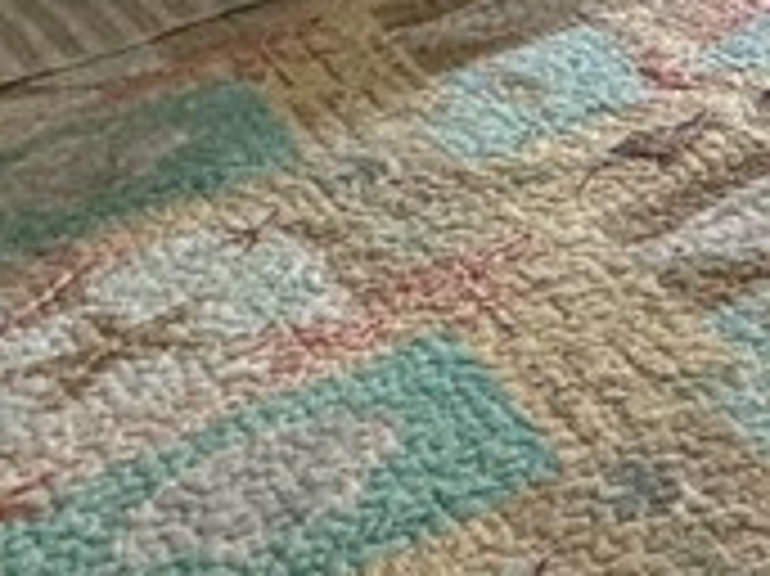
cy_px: -616
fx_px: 1867
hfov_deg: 15.2
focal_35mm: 84
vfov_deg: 14.3
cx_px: 1783
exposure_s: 1/60
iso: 200
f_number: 2.2
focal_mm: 2.22
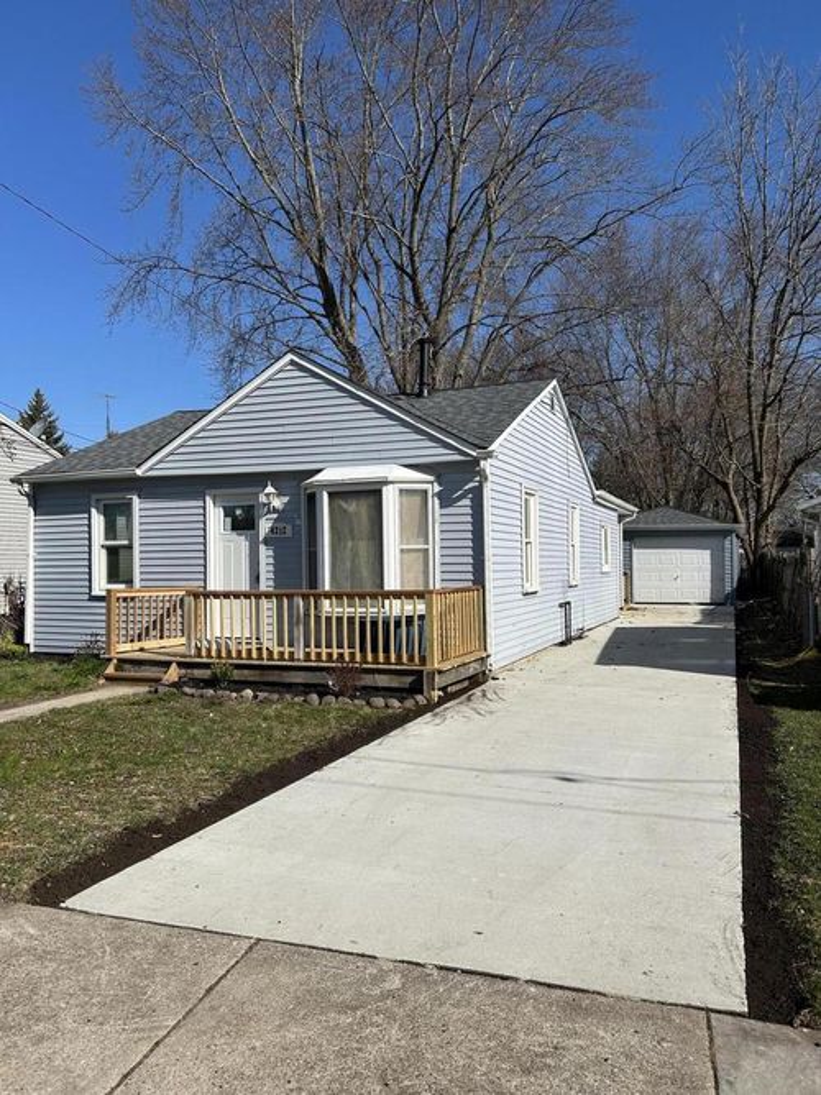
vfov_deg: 67.3
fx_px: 822
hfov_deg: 53.0
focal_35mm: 26
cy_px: 548
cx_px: 410
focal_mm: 5.7
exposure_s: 1/6993
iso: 50
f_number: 1.5
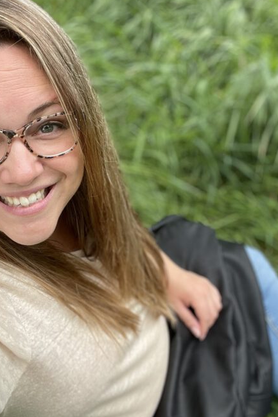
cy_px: 212
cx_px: 111
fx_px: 417
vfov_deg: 53.1
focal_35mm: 36
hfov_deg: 36.7
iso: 25
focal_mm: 2.71
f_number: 2.2
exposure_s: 1/121
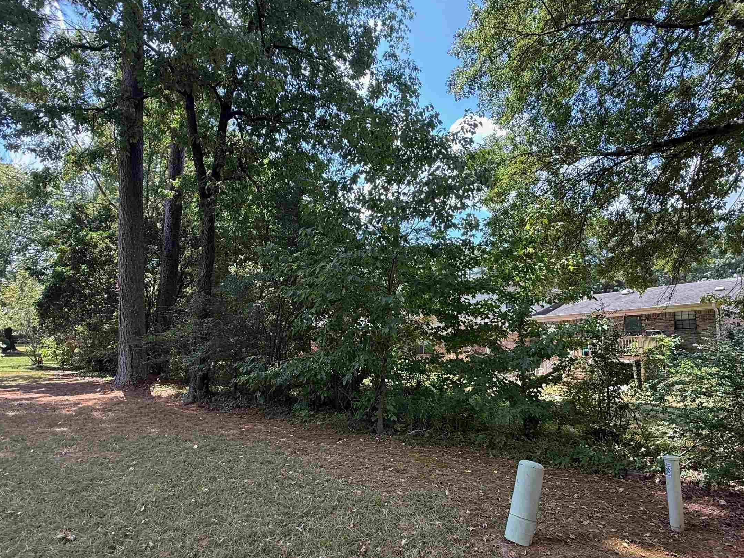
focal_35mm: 20
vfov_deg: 65.7
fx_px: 430
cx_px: 392
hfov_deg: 81.7
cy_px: 319
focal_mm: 2.22
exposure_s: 1/194
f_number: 2.2
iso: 64
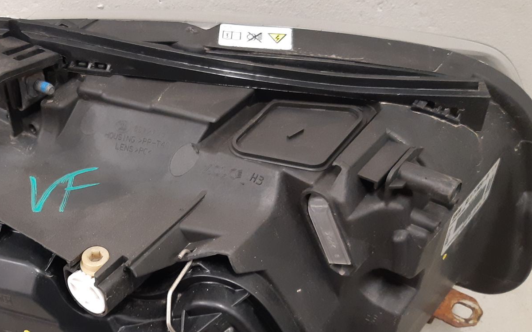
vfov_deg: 27.2
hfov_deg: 40.9
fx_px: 682
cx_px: 108
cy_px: 231
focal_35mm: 47
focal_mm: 3.93
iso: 200
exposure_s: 1/33
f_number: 1.7
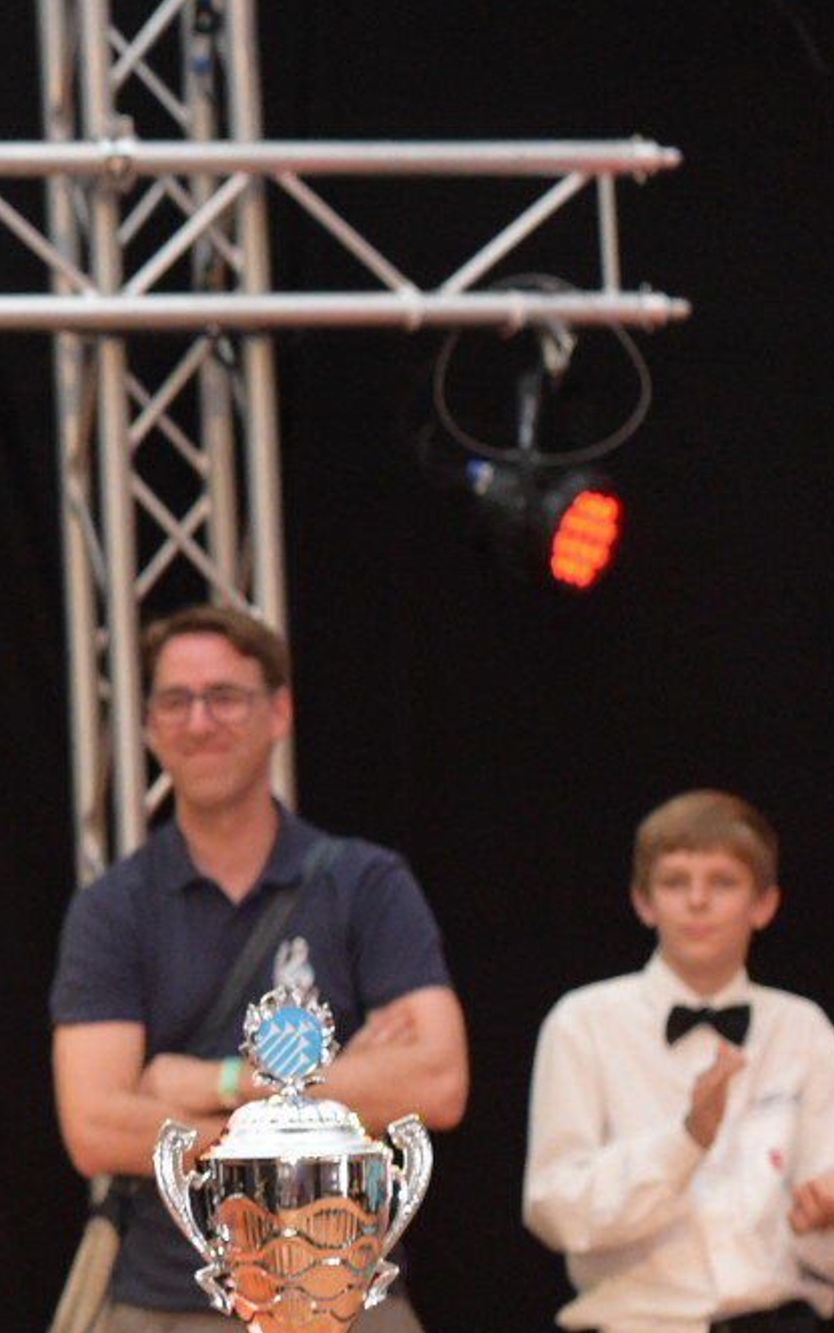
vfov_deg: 14.2
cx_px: -776
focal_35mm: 147
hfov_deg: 8.5
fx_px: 5342
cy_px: 779
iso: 5000
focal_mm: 50
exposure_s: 1/800
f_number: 4.5
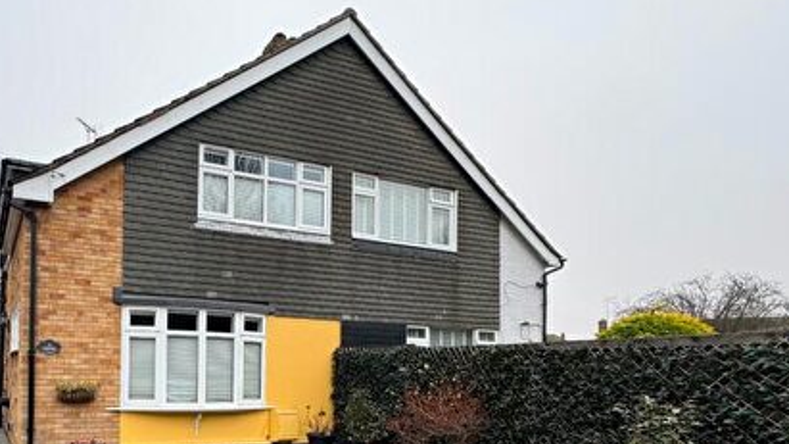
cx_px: 198
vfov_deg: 42.2
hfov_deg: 67.4
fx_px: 544
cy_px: 360
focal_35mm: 26
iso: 40
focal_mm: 2.22
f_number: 2.2
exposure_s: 1/205
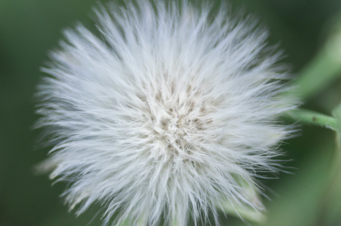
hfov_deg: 15.9
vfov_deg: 10.6
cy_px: 113
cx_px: 170
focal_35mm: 129
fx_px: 1221
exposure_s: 1/320
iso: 3200
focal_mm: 86
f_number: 4.5
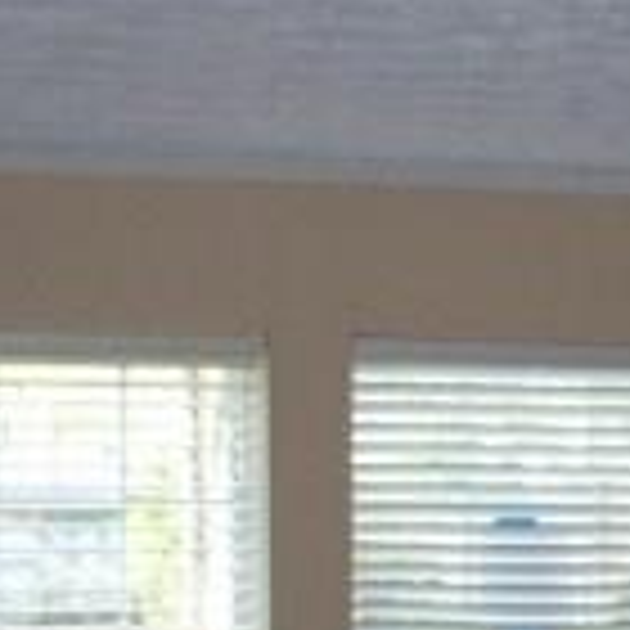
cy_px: 698
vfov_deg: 11.9
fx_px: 2986
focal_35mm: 145
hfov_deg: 11.8
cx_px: 774
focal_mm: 6
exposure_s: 1/64
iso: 200
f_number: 2.7
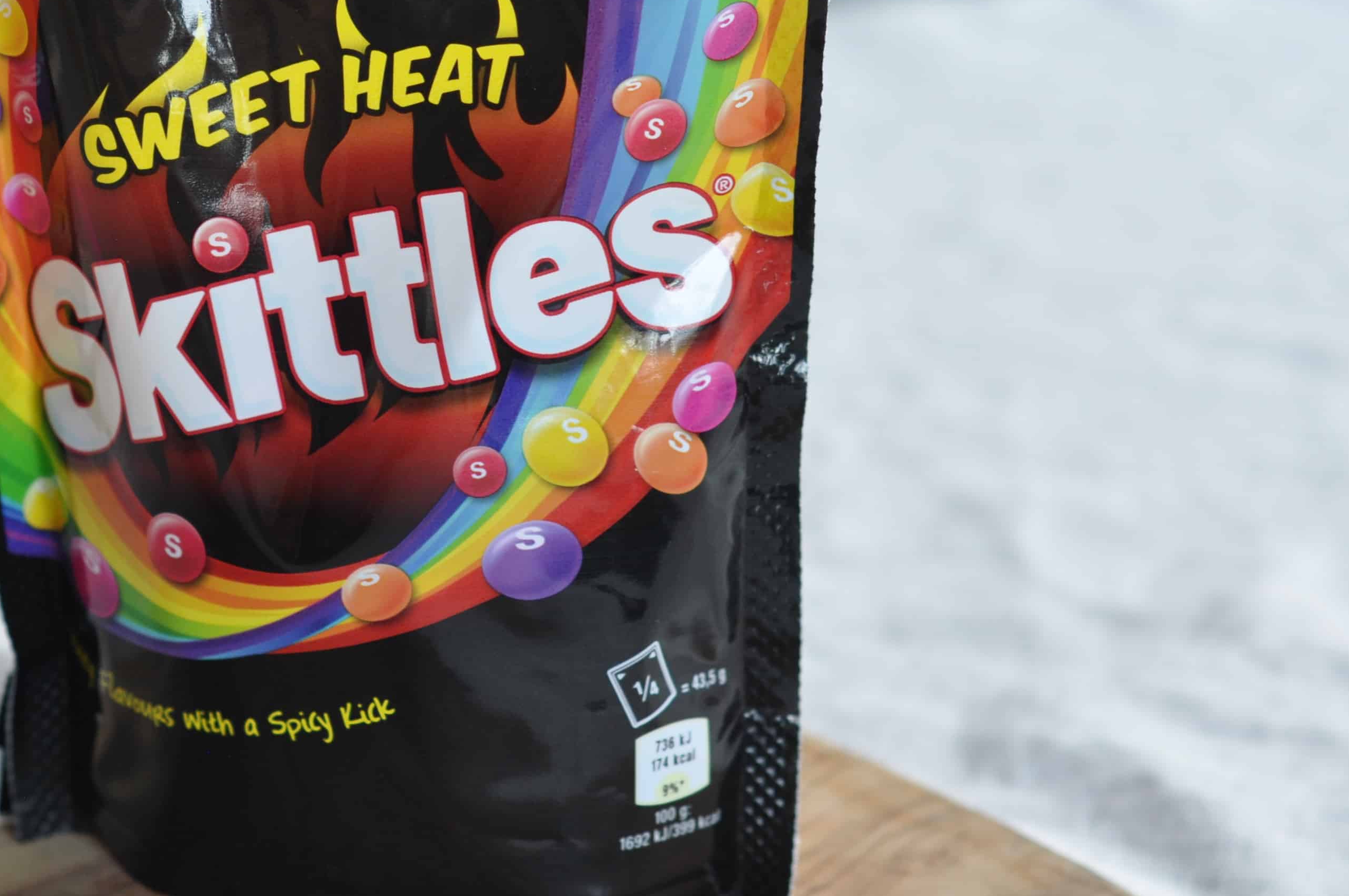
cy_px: 238
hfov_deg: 16.3
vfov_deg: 10.8
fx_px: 4716
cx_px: 481
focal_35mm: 126
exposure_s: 1/60
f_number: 4
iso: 400
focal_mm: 50
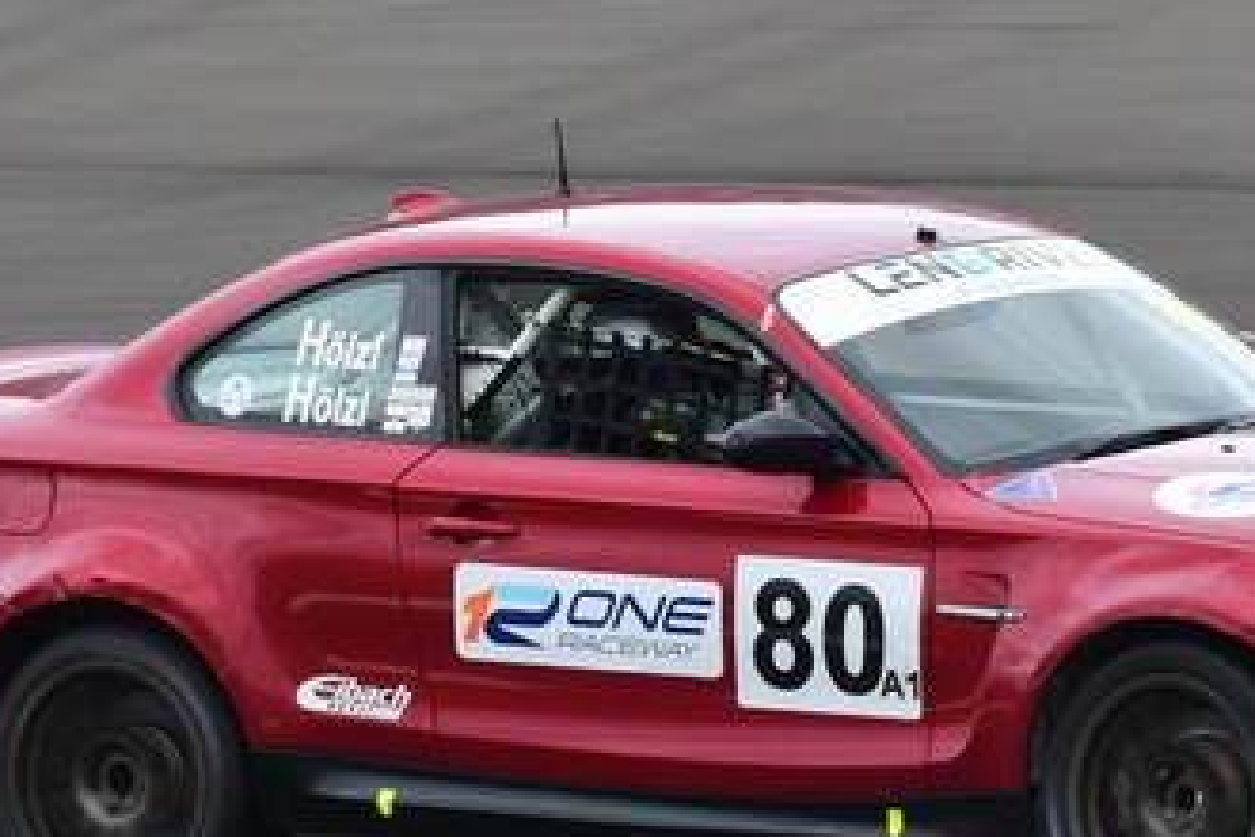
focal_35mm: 1817
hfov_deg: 1.1
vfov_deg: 0.8
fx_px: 63338
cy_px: 282
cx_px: 875
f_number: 11
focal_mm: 500
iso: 320
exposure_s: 1/160
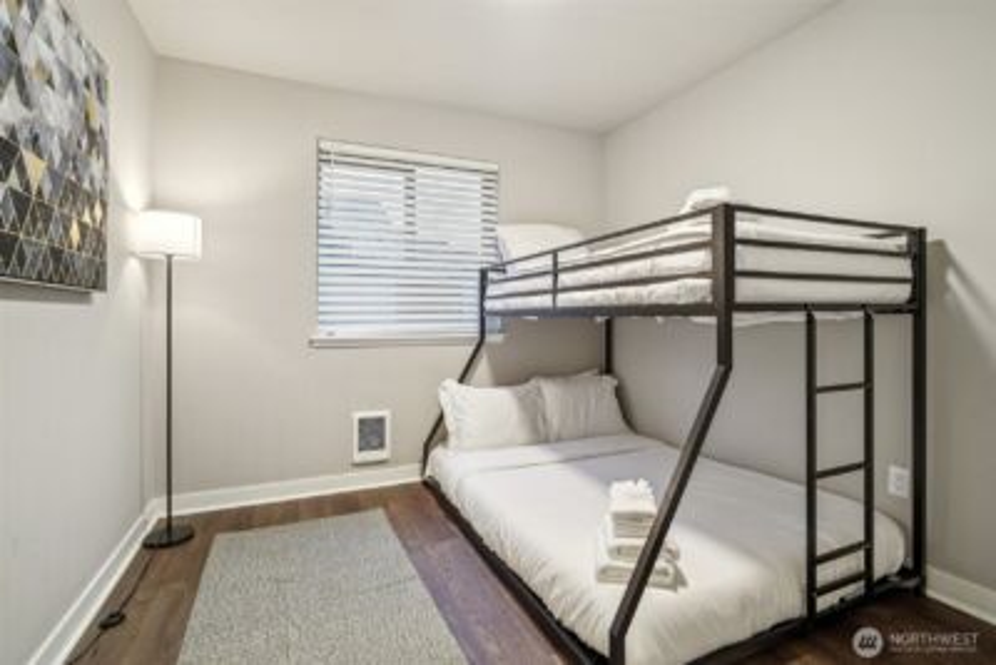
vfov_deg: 73.8
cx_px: 498
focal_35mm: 16
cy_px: 332
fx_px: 443
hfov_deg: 96.7
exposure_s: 1/15
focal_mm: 16
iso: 1600
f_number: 8
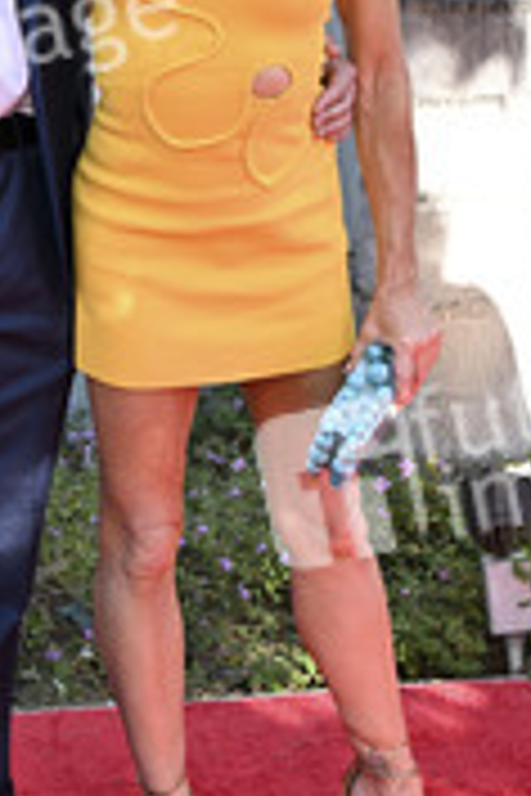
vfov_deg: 20.9
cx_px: 76
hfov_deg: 14.0
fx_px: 2146
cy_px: 238
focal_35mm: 97
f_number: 5.6
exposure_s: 1/320
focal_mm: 43
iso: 640
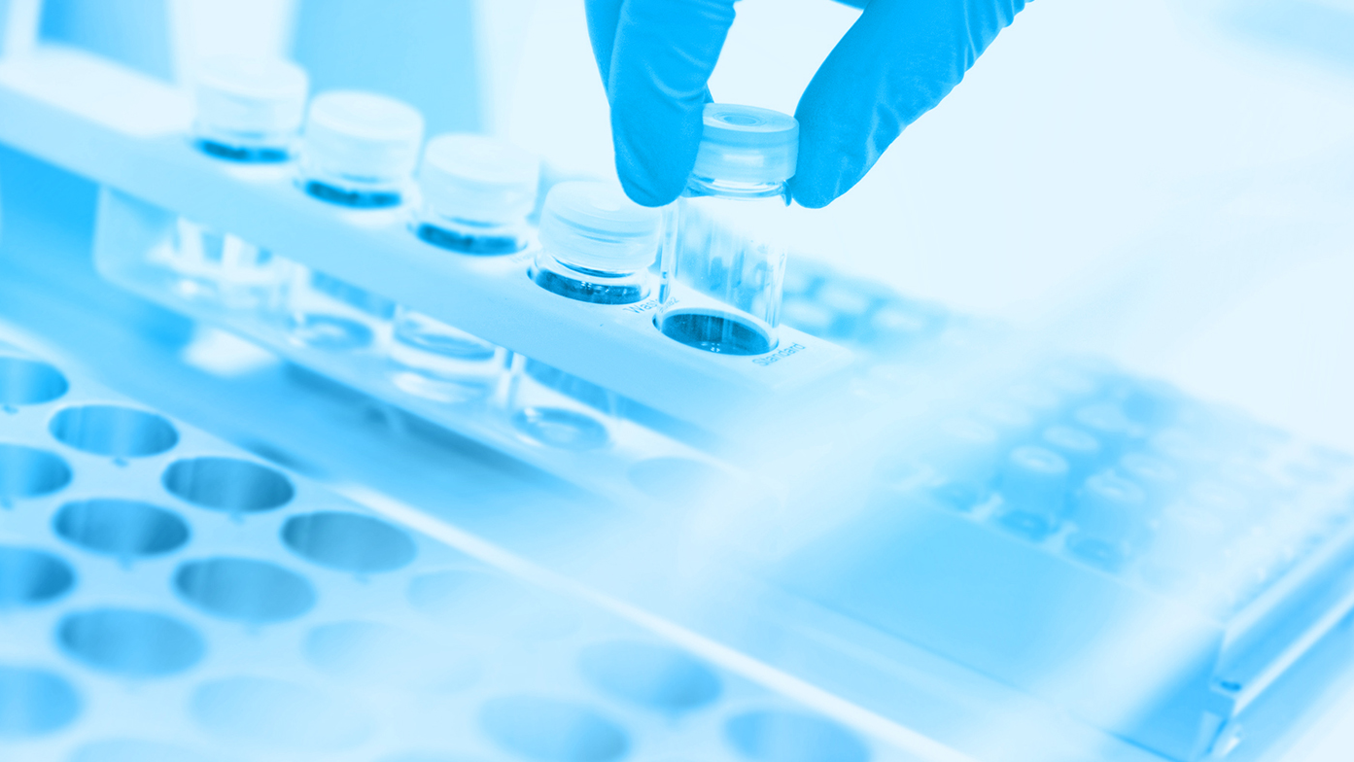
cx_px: 703
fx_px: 2837
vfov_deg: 15.1
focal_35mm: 79
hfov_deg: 26.8
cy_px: 33
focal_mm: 35
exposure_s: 1/125
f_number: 1.4
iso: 800
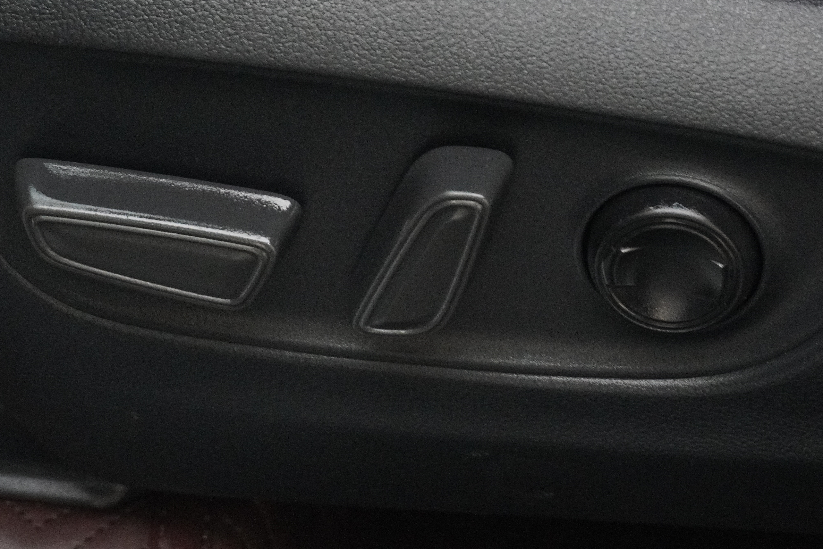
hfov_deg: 18.2
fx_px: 2560
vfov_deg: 12.2
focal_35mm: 112
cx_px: 519
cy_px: 207
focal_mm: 50
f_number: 6.3
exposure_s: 1/80
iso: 6400
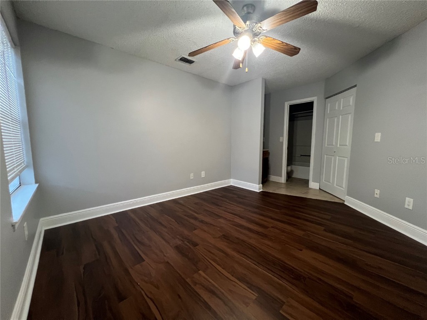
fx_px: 160
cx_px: 214
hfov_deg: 106.2
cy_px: 160
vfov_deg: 89.9
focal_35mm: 13
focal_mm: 1.57
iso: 640
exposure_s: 1/60
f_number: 1.8
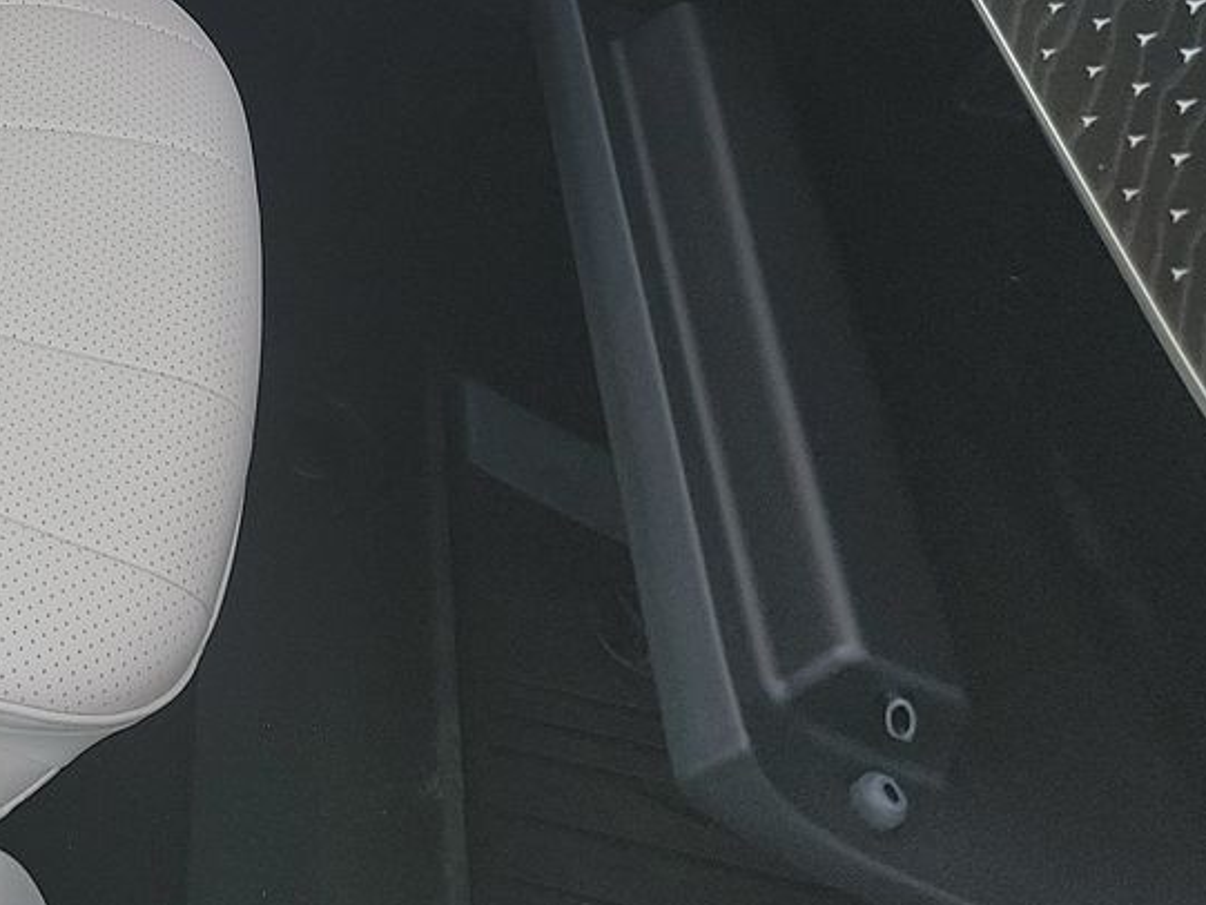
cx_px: -205
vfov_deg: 19.3
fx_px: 2474
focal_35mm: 71
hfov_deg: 25.0
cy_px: -239
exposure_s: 1/59
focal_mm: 6.7
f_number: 1.8
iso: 75
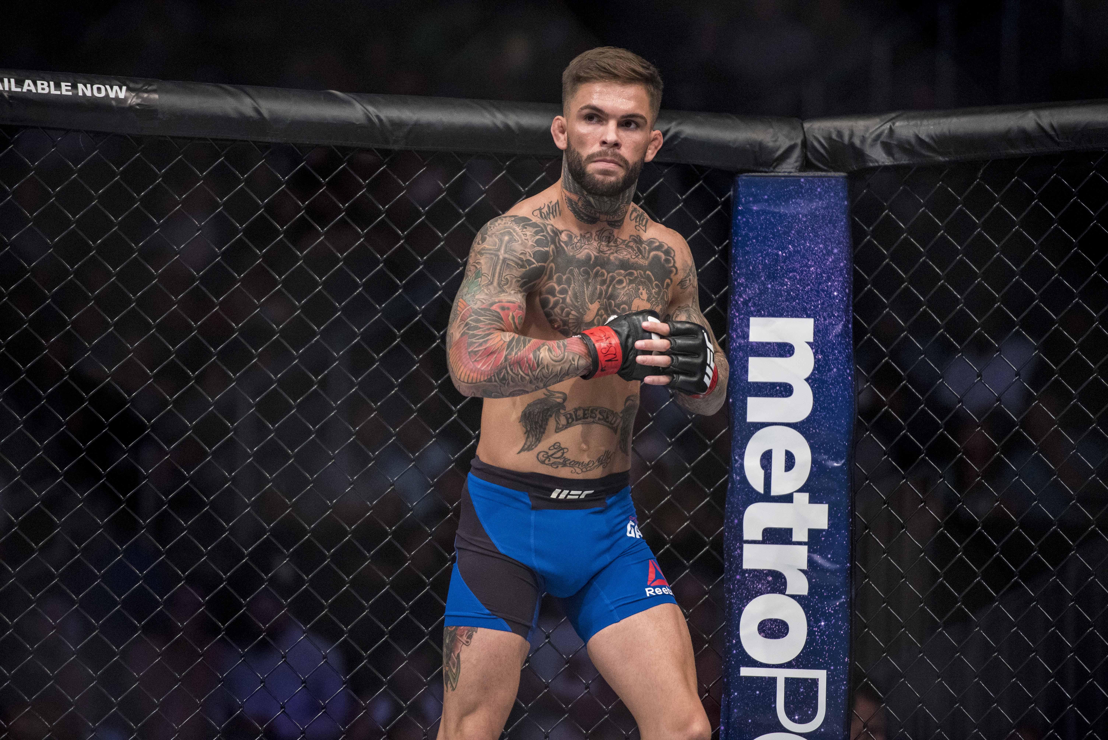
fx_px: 6158
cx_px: 554
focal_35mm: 200
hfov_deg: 10.3
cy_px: 370
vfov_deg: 6.9
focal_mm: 200
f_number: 2.8
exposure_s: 1/2500
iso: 3200
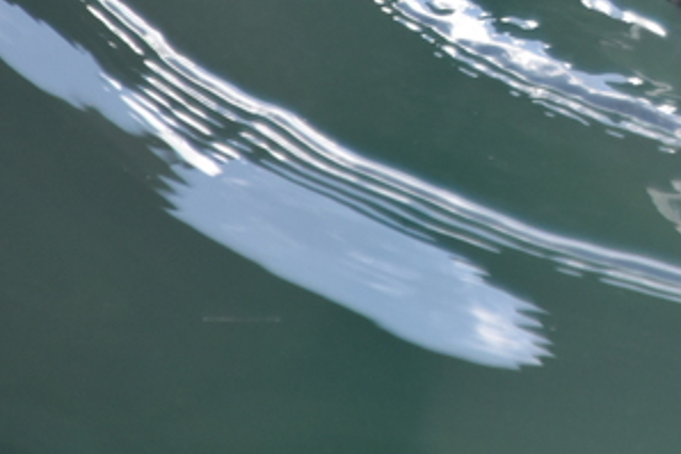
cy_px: -427
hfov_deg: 1.6
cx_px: 1346
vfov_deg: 1.1
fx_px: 24394
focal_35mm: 1289
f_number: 5.6
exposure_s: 1/640
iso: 1000
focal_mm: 300
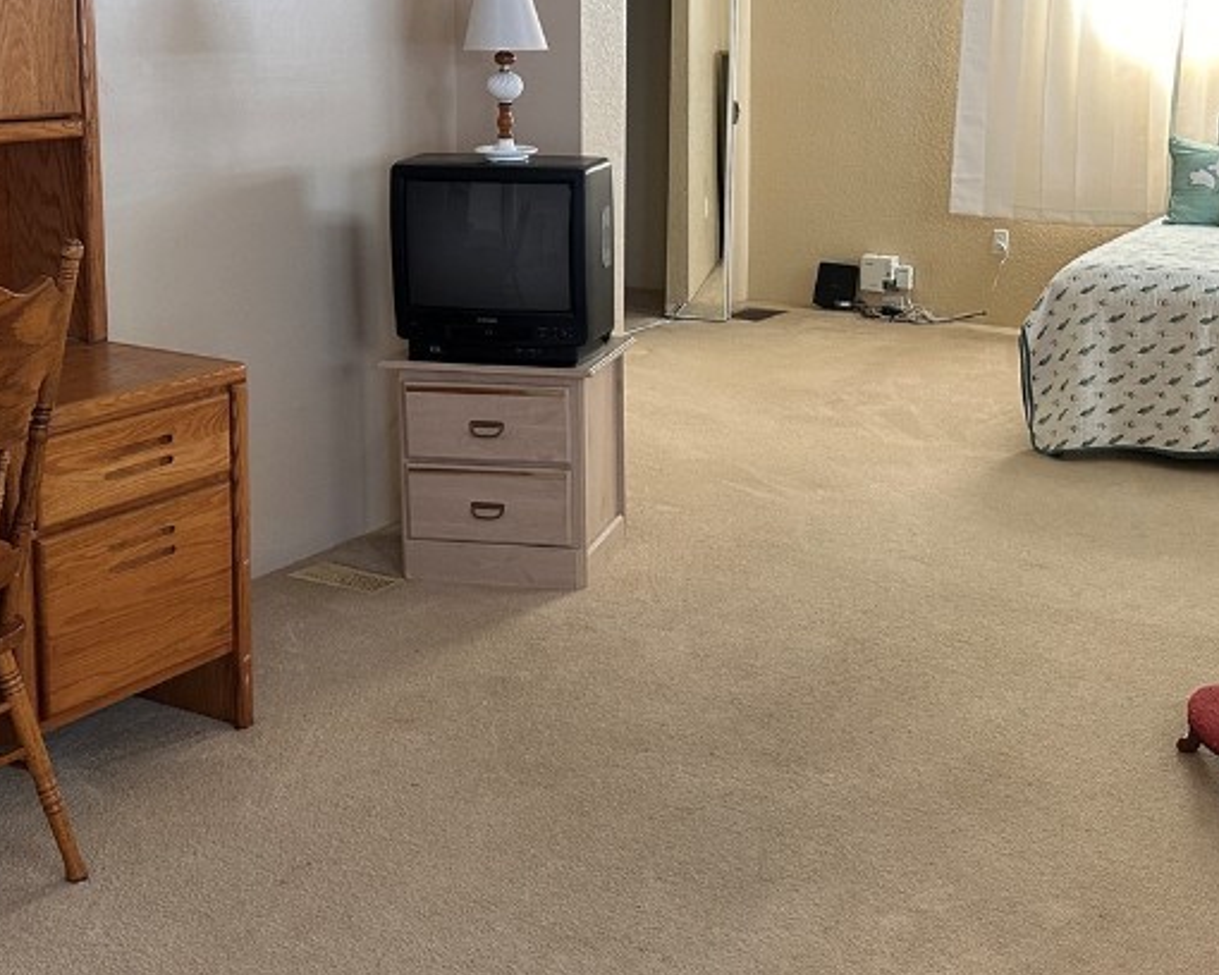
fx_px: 1696
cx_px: 786
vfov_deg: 31.7
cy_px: 287
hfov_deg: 39.2
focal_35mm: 47
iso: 250
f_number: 1.78
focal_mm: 6.86
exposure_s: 1/60
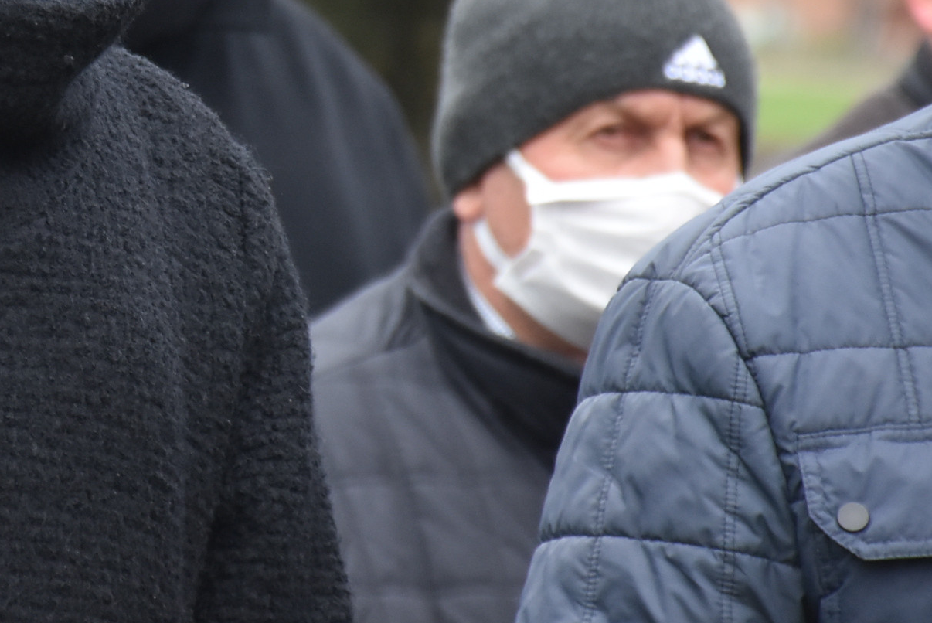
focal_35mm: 521
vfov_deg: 2.6
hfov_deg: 3.9
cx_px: -50
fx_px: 13497
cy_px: -2
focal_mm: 140
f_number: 5.6
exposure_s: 1/500
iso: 800
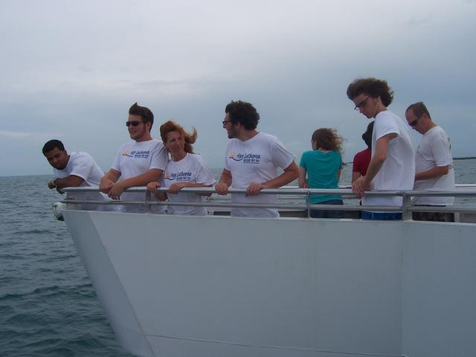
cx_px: 238
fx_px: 495
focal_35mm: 36
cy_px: 178
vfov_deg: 39.7
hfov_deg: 51.4
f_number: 4.8
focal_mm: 6
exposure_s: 1/350
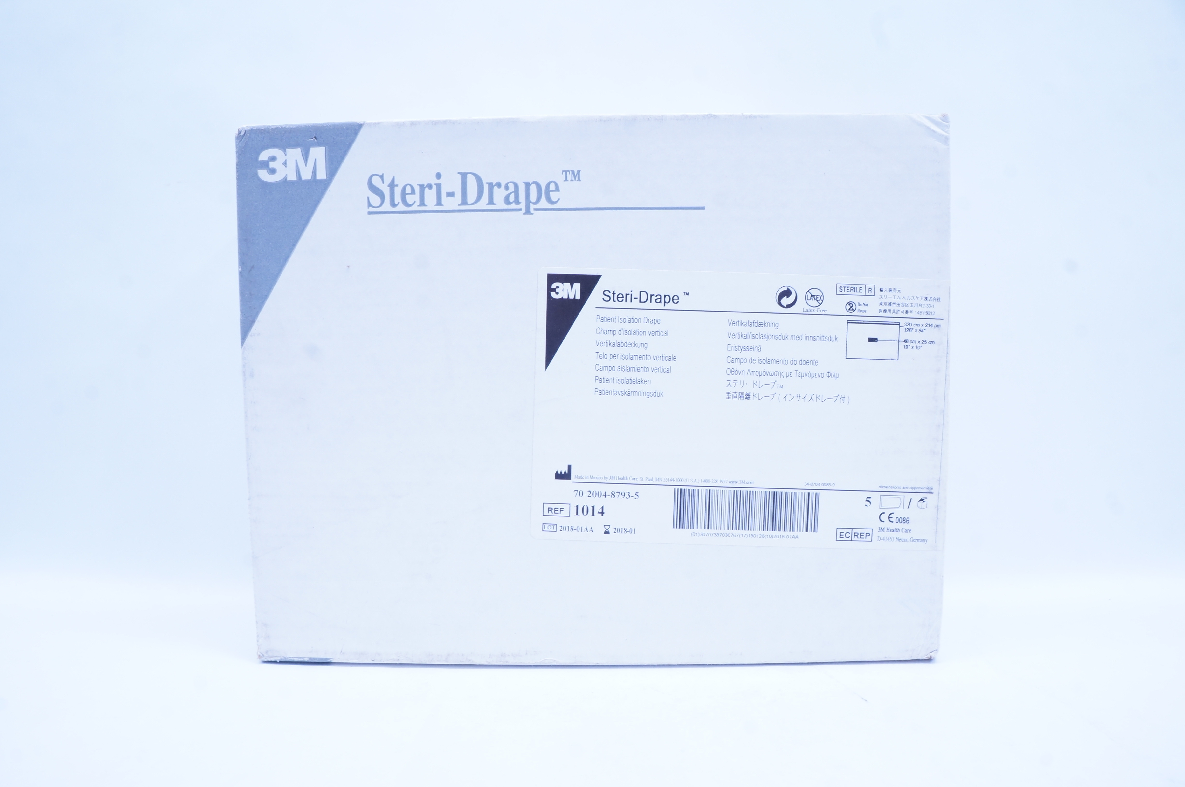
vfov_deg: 47.8
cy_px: 394
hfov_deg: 67.4
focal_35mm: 27
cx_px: 592
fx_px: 888
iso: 400
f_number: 13
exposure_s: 1/10
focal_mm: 18
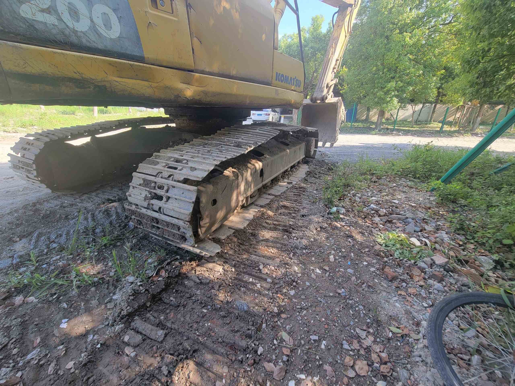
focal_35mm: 13
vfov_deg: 89.9
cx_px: 258
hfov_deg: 106.2
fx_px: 193
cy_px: 193
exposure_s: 1/123
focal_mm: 2.2
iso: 50
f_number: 2.2
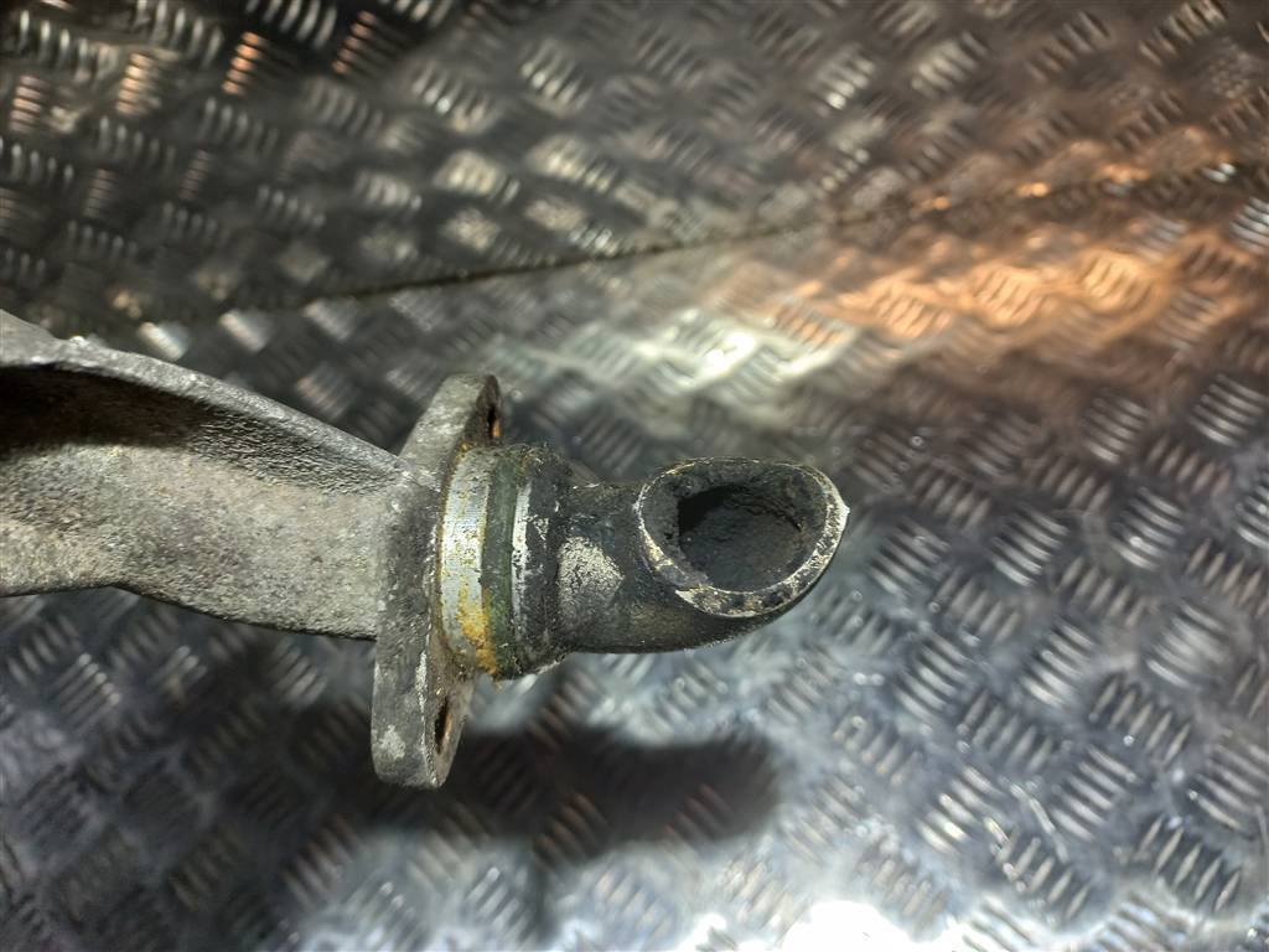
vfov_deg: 54.9
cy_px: 476
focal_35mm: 25
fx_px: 916
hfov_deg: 69.4
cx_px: 634
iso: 80
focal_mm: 4.6
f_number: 1.8
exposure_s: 1/50
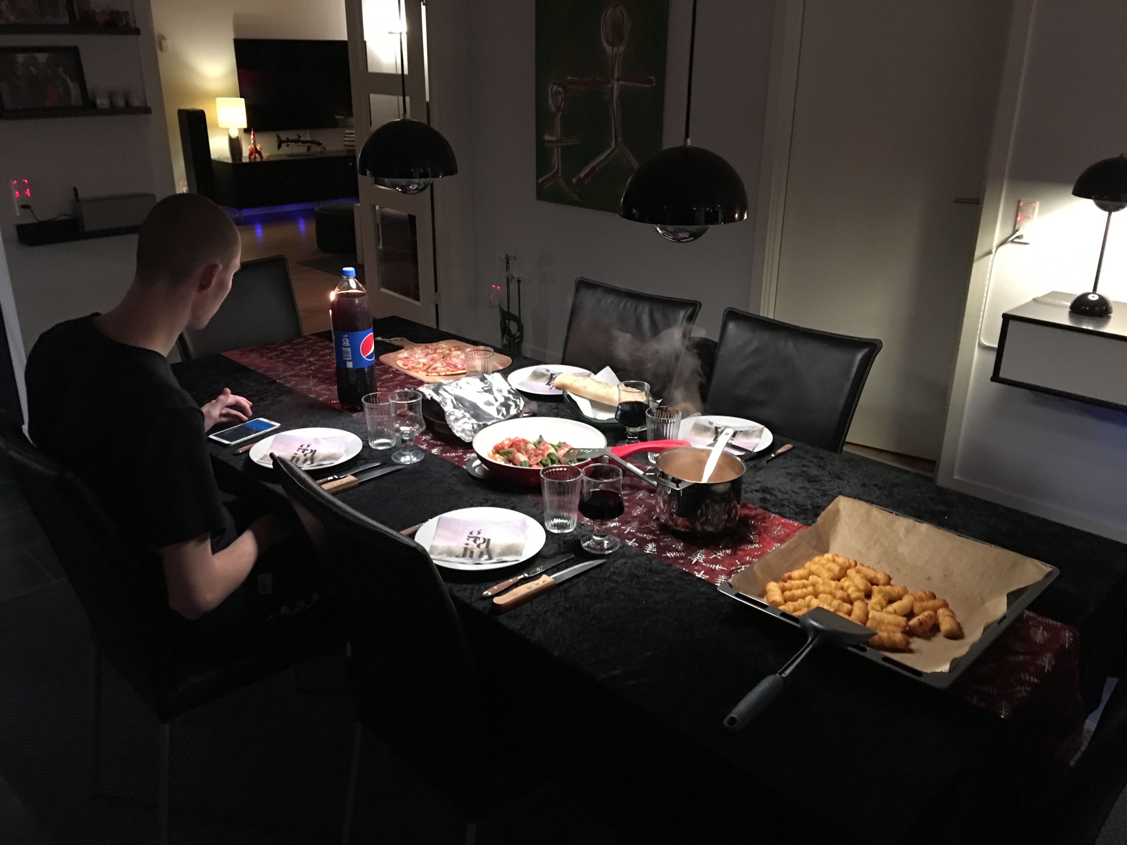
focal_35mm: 29
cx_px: 564
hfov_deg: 61.7
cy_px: 422
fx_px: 944
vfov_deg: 48.2
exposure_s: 1/8
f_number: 2.2
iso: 125
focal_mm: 4.15
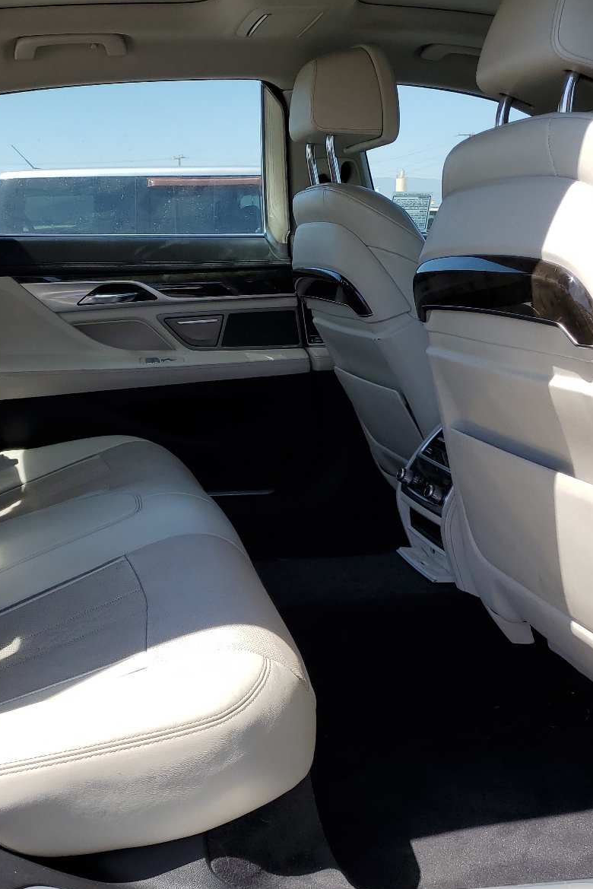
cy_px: 441
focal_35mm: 37
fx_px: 914
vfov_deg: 51.9
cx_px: 183
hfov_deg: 35.5
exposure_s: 1/1667
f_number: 1.5
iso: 50
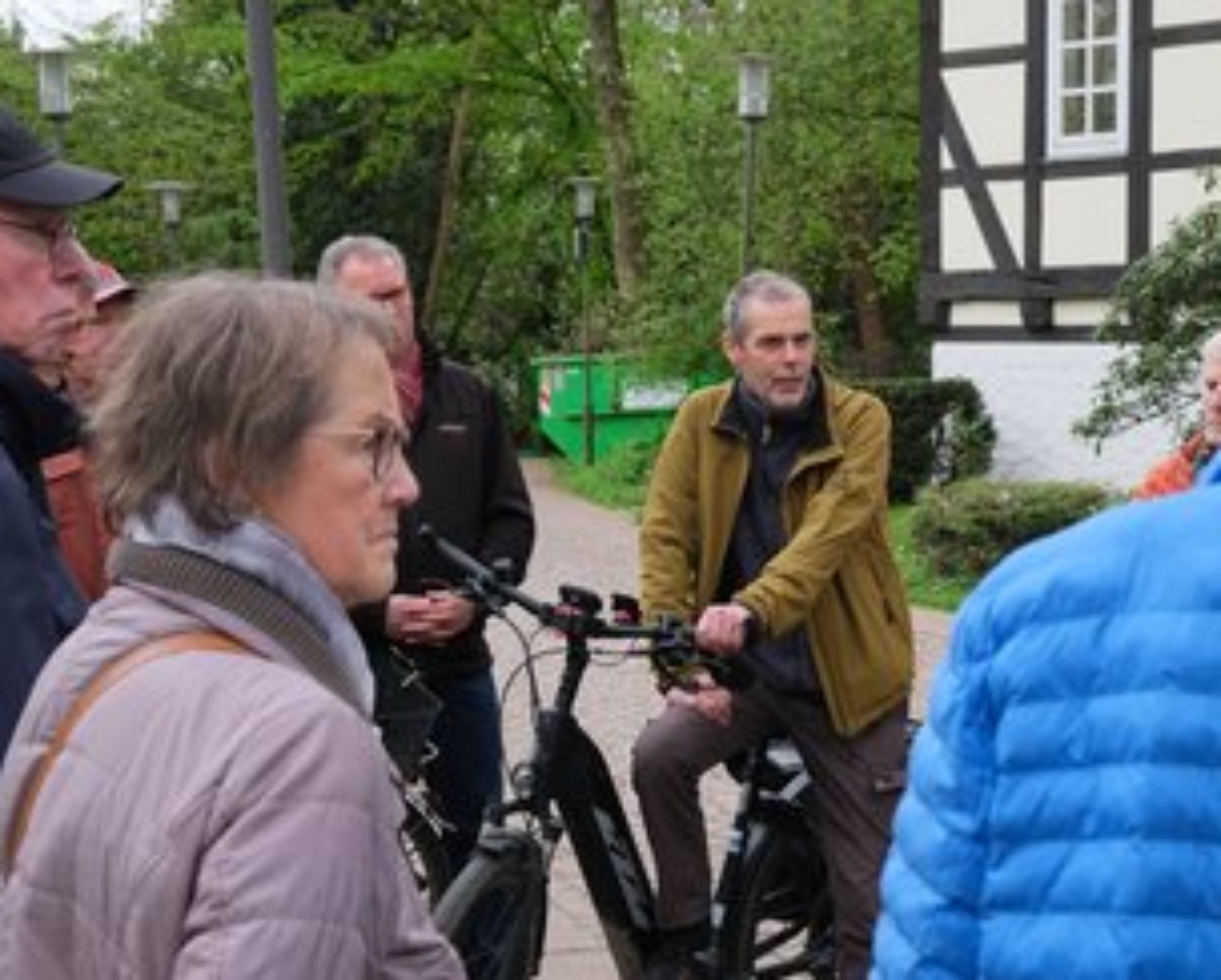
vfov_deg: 22.2
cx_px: 711
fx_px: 2497
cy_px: 490
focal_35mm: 69
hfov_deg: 27.4
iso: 1250
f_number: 7.1
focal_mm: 37.4
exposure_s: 1/200
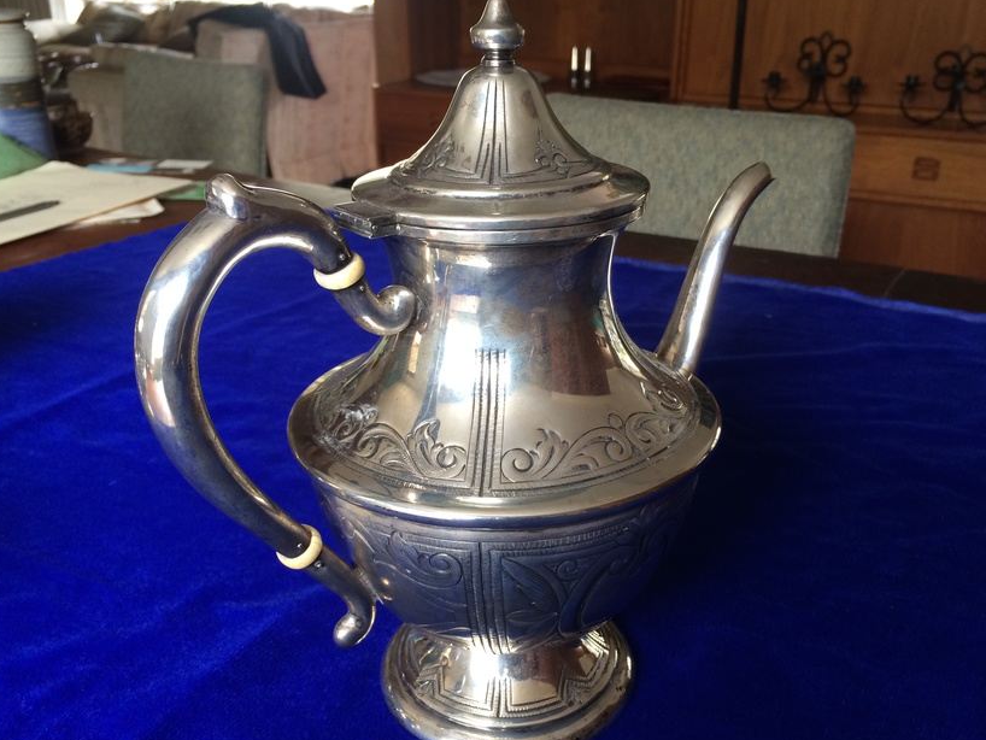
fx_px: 940
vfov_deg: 42.9
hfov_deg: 55.3
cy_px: 392
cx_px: 506
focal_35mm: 33
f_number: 2.2
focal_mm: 4.12
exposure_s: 1/30
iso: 80
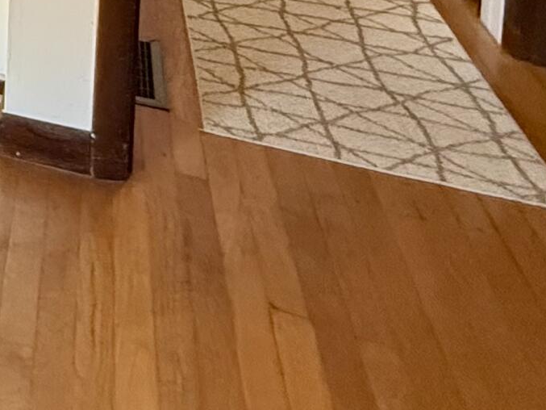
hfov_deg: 22.0
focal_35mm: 62
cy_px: -354
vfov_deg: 18.1
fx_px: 978
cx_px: -391
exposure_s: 1/60
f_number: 2.2
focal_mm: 2.22
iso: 640
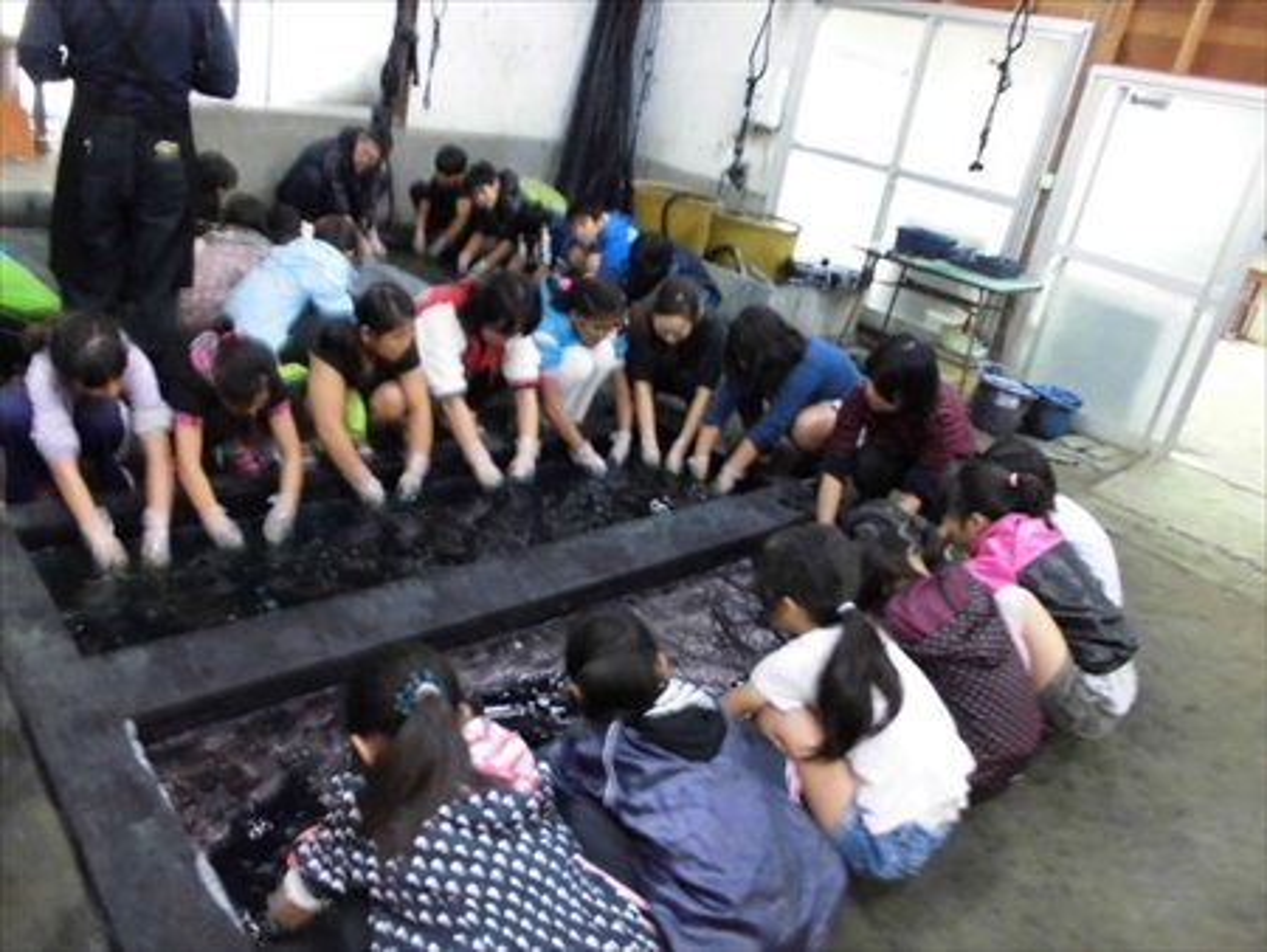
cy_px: 476
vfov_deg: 53.1
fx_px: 952
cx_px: 634
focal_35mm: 26
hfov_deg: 67.3
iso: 400
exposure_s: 1/10
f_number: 3.5
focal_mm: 4.6
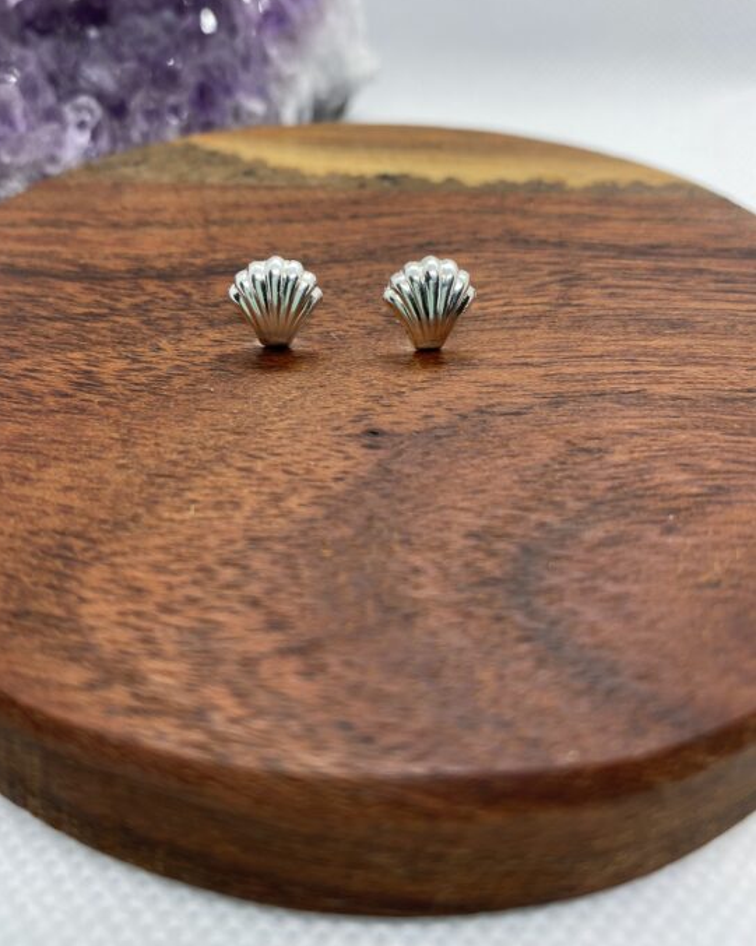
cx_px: 340
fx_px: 840
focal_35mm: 30
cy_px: 393
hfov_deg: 48.4
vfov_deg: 58.5
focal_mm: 4.25
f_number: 1.8
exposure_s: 1/131
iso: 32
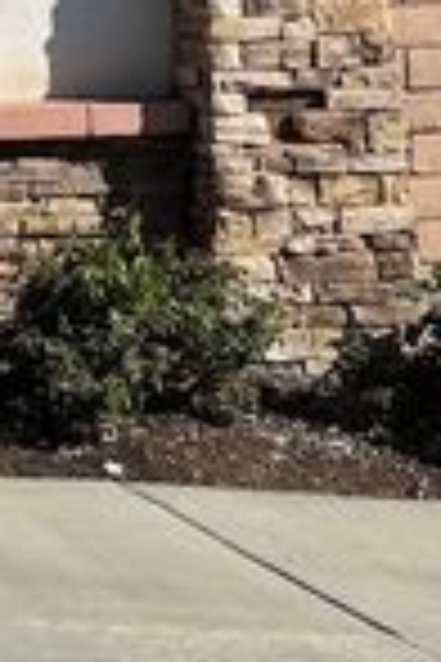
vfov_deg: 20.6
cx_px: -400
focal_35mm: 92
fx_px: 1690
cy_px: -151
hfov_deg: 13.1
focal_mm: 5.7
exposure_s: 1/9434
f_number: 1.5
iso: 50
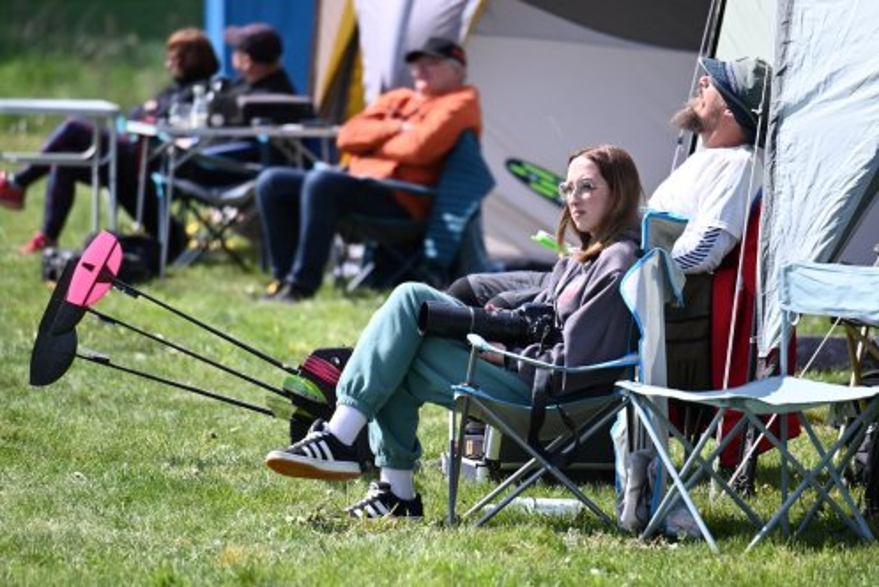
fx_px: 9772
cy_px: 294
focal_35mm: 400
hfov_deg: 5.2
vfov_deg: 3.4
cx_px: 440
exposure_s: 1/1600
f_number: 6.3
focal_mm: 400
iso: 640
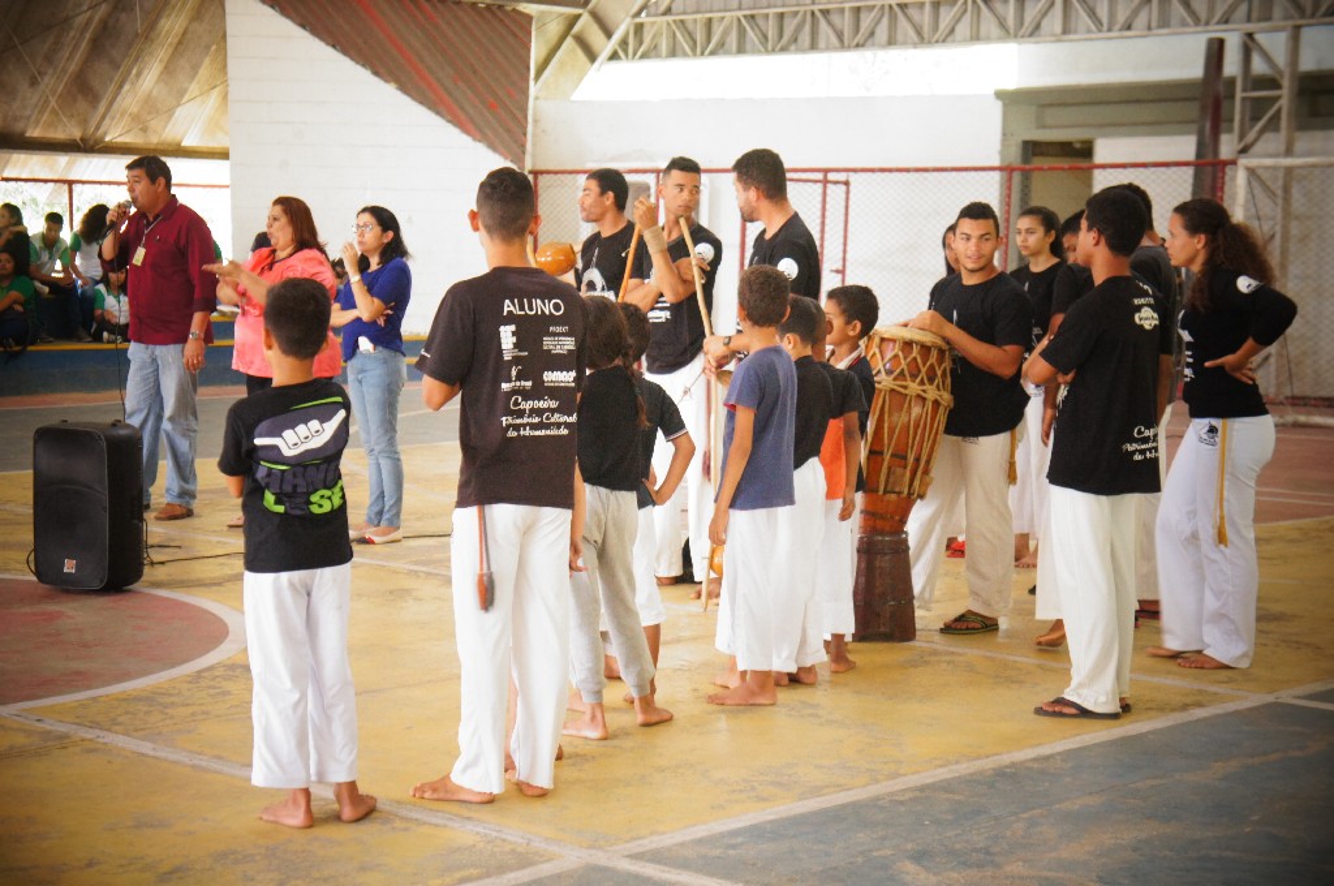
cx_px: 667
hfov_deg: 29.3
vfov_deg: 19.7
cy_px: 443
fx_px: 2554
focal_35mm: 69
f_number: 5
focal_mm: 46
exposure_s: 1/40
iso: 1600
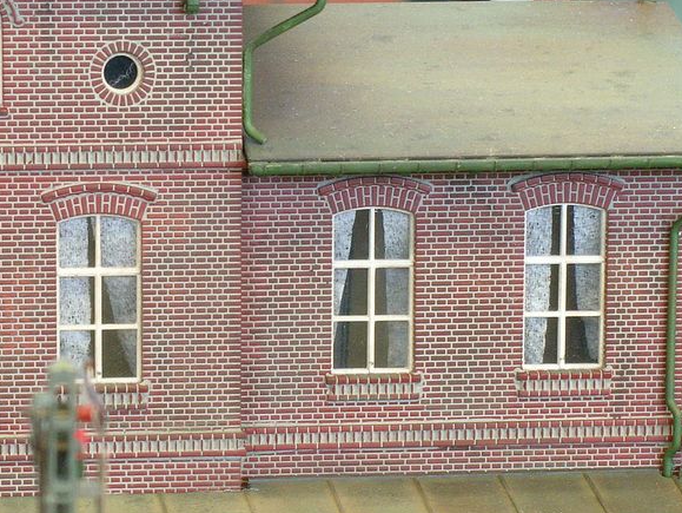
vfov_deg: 7.2
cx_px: 128
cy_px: 393
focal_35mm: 205
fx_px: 4041
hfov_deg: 9.6
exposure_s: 1/3
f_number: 7.3
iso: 200
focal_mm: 24
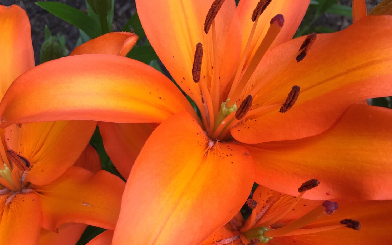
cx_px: 164
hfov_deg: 47.0
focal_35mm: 42
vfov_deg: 29.9
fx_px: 449
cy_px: 194
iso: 32
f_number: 2.2
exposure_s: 1/134
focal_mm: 4.15
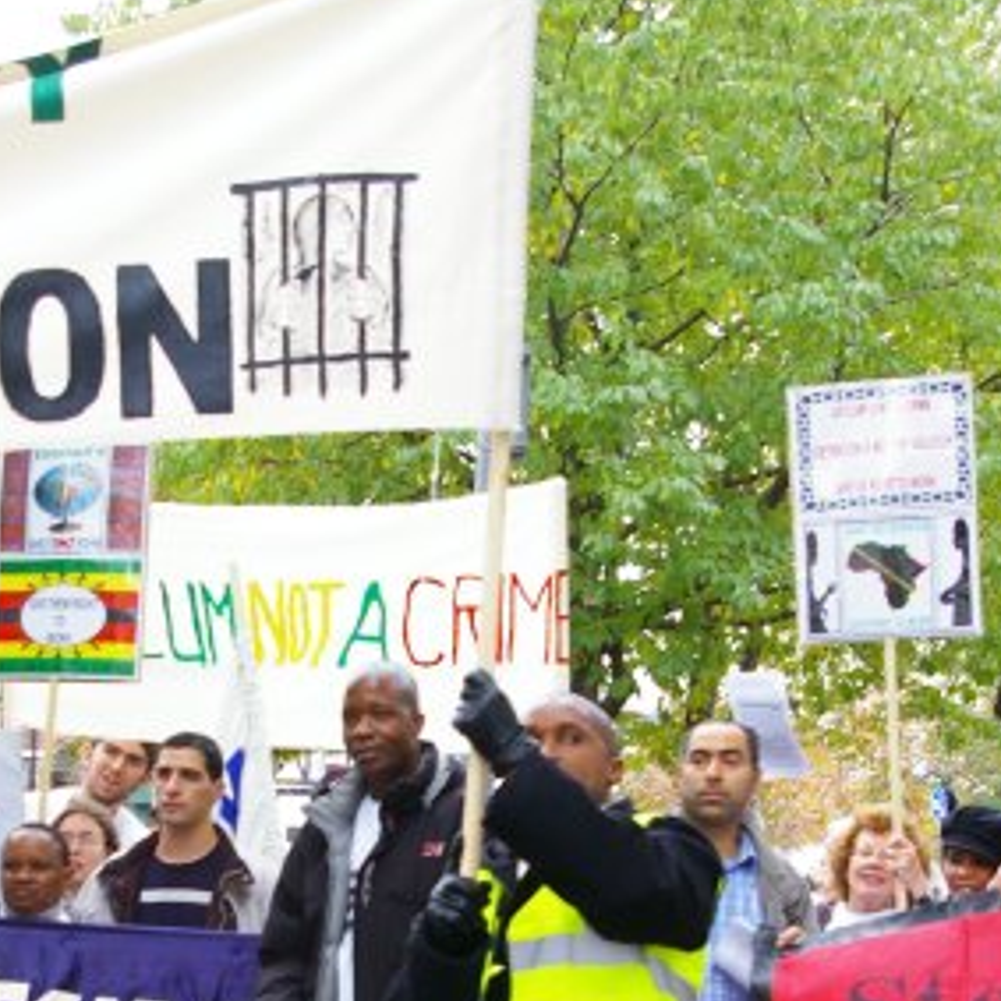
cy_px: 835
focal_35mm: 88
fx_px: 2879
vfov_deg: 19.5
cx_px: 347
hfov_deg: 19.7
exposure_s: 1/20
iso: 400
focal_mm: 26
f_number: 5.6
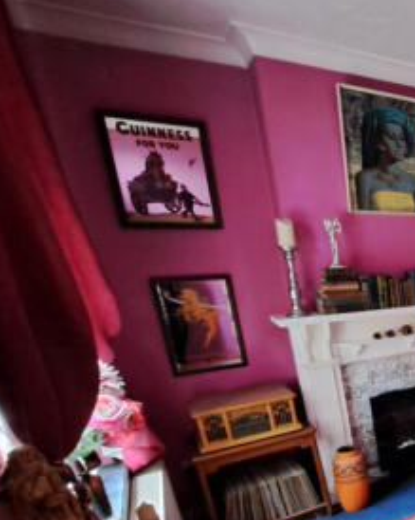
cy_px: 375
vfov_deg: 61.3
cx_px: 535
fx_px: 415
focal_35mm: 27
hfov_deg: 36.1
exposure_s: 1/20
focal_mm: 1.74
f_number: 2.2
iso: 500
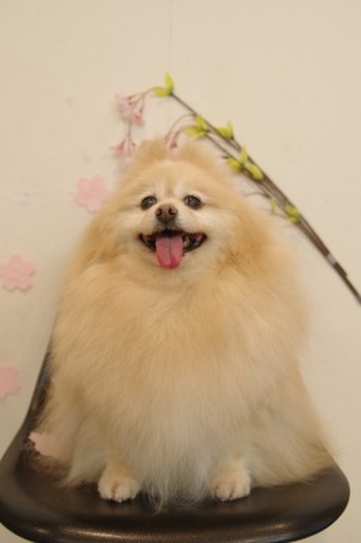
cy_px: 272
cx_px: 180
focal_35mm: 42
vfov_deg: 46.4
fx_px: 633
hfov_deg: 31.8
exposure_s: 1/60
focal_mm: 28
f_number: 2.8
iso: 800
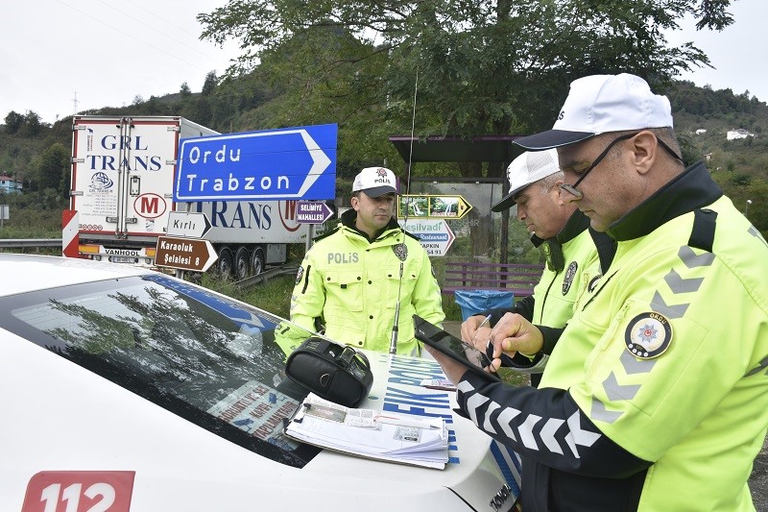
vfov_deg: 43.6
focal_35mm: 30
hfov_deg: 61.9
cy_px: 256
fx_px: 640
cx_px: 384
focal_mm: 20
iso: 100
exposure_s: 1/160
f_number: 7.1
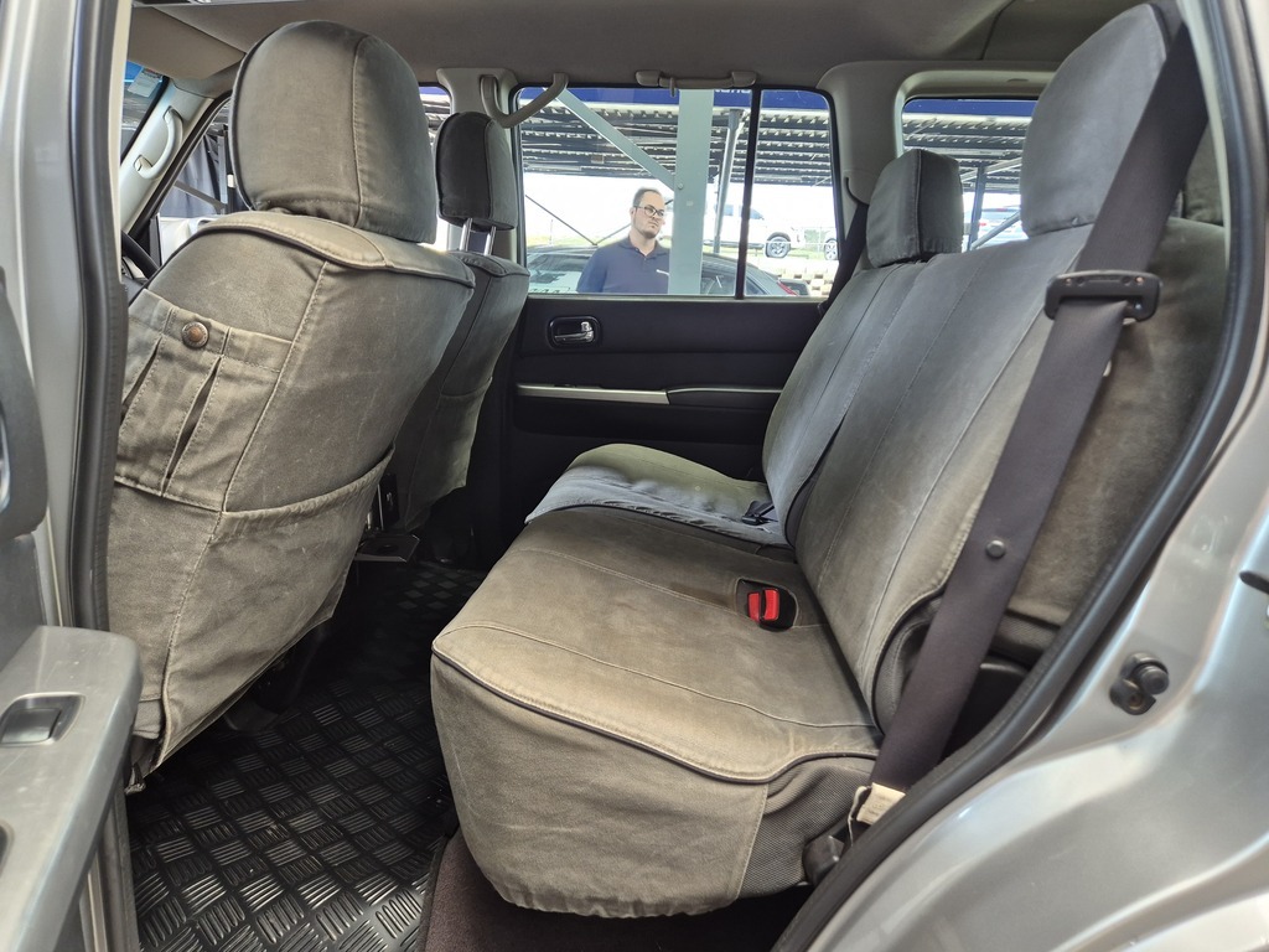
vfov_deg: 58.9
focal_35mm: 23
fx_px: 843
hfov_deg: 73.9
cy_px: 476
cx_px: 634
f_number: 1.8
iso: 160
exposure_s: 1/180
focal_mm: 5.4
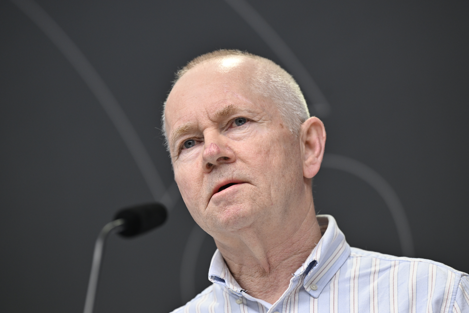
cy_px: 156
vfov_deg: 6.9
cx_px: 234
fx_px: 2605
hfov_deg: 10.3
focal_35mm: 200
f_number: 4
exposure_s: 1/250
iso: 1000
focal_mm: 200
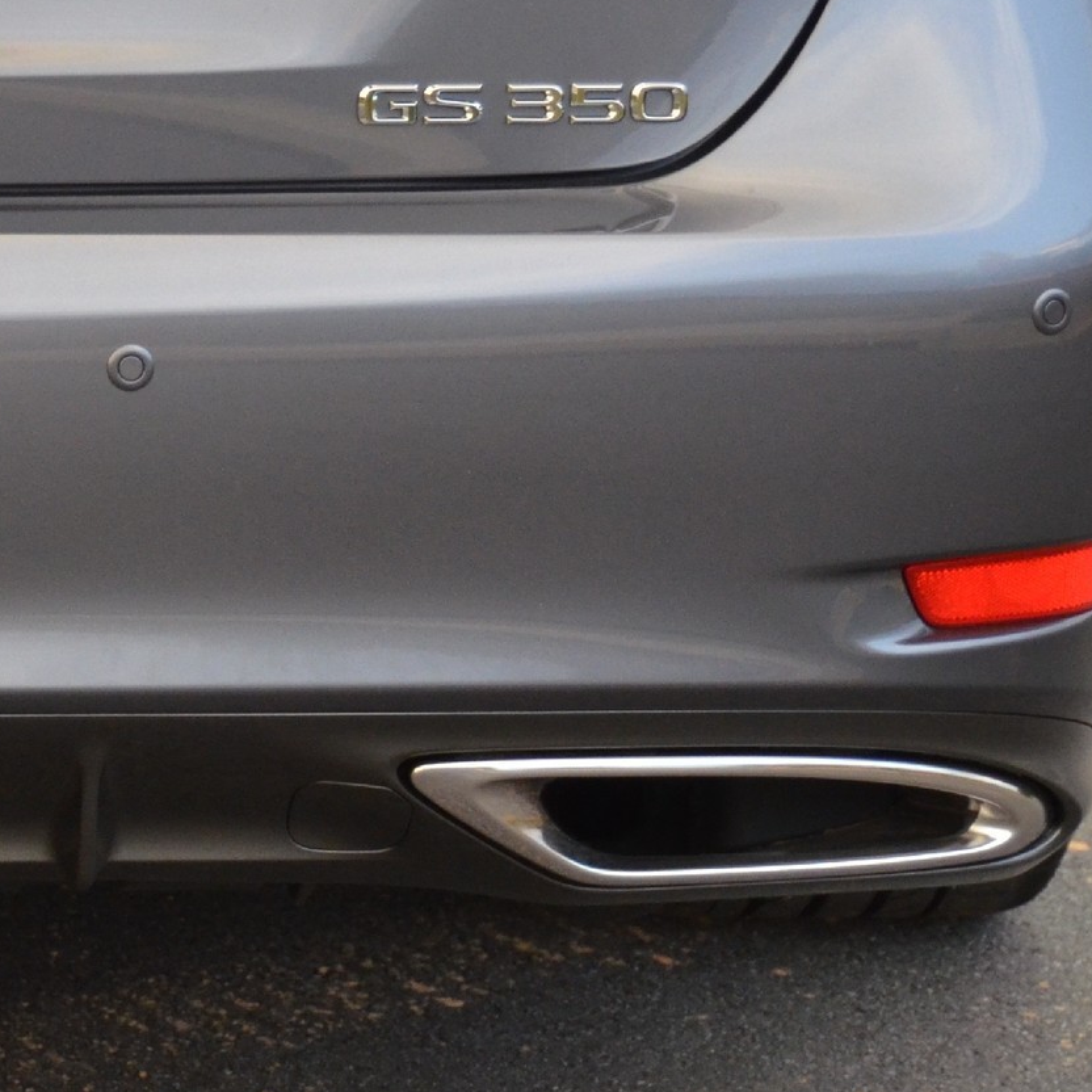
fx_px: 8459
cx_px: -448
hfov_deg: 7.3
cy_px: 112
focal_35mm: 237
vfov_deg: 7.4
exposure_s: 1/250
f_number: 4.8
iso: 1600
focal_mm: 62
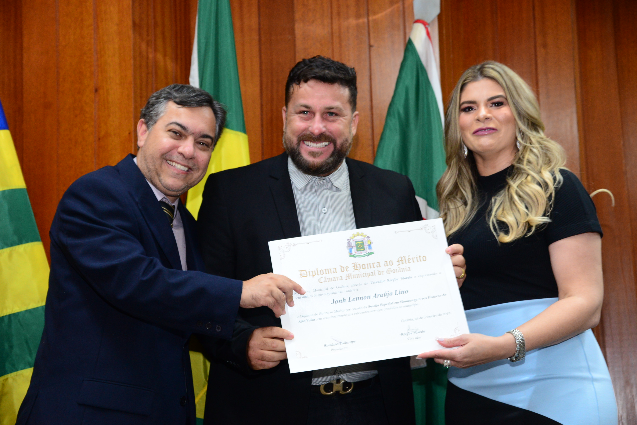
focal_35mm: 65
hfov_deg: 30.9
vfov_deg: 20.9
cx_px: 318
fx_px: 1151
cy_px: 212
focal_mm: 65
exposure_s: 1/60
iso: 2500
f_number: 4.5
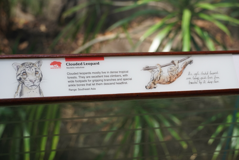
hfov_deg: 26.5
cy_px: 80
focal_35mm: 76
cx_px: 120
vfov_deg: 17.9
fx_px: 508
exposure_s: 1/160
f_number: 5.6
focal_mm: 51
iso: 500
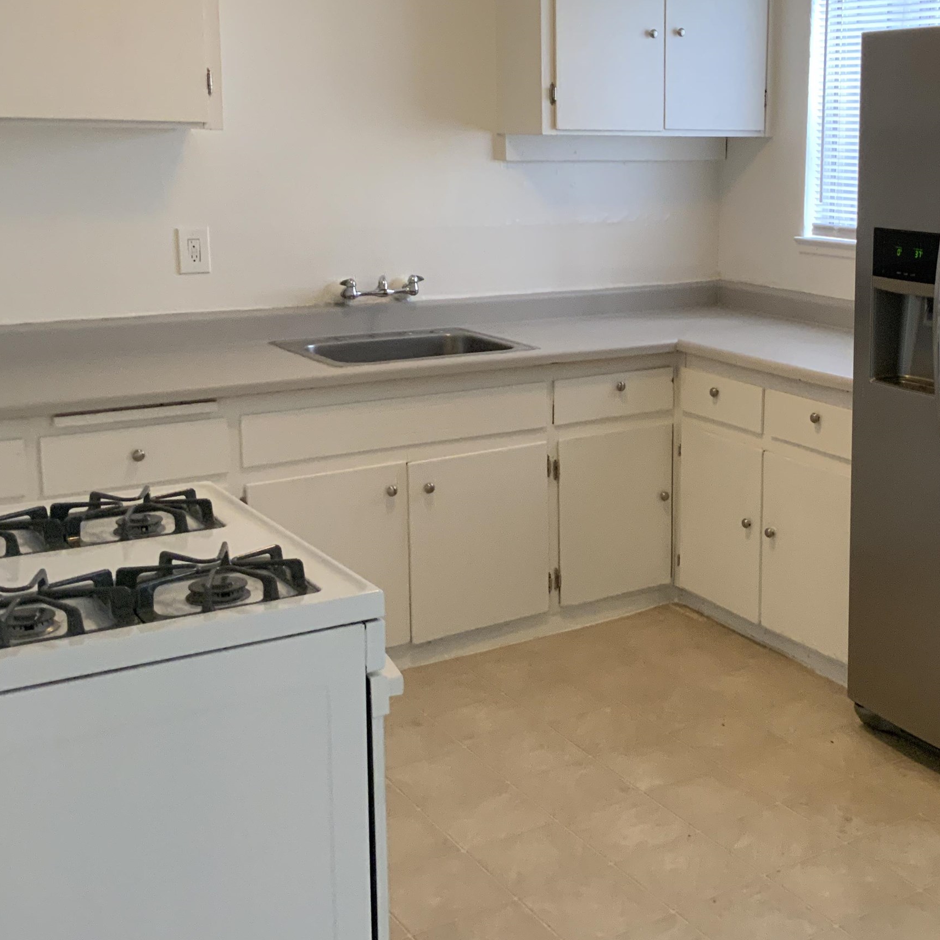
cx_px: 709
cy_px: 374
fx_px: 1413
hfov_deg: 35.9
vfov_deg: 36.6
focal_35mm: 46
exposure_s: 1/60
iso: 160
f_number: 1.8
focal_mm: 3
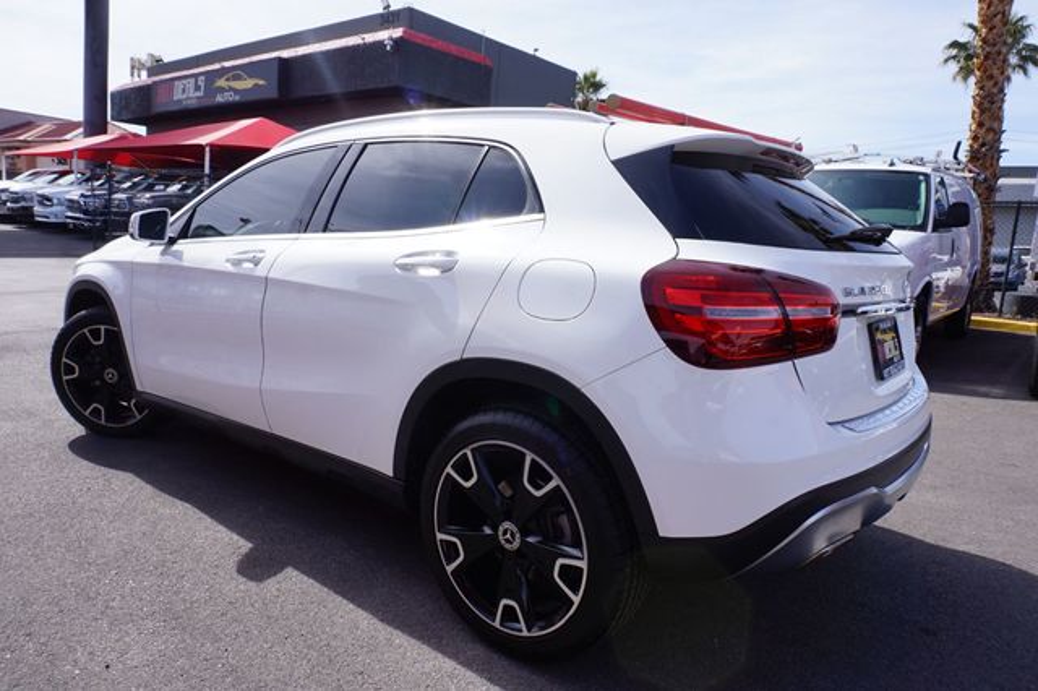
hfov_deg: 73.8
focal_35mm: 24
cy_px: 346
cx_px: 519
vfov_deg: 53.1
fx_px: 692
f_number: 13
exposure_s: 1/80
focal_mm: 16
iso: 100
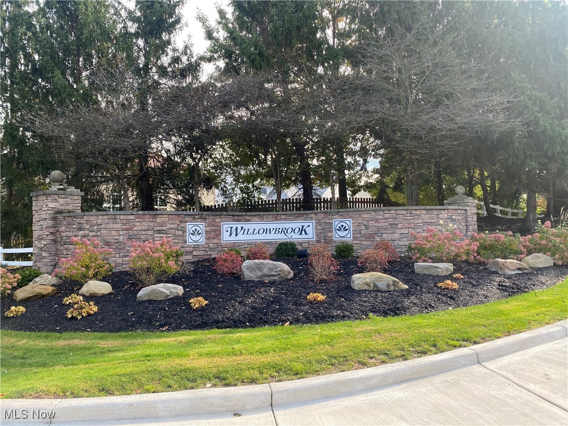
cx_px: 284
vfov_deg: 53.1
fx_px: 427
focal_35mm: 26
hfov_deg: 67.3
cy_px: 213
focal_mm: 4.25
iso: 32
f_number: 1.8
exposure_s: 1/307
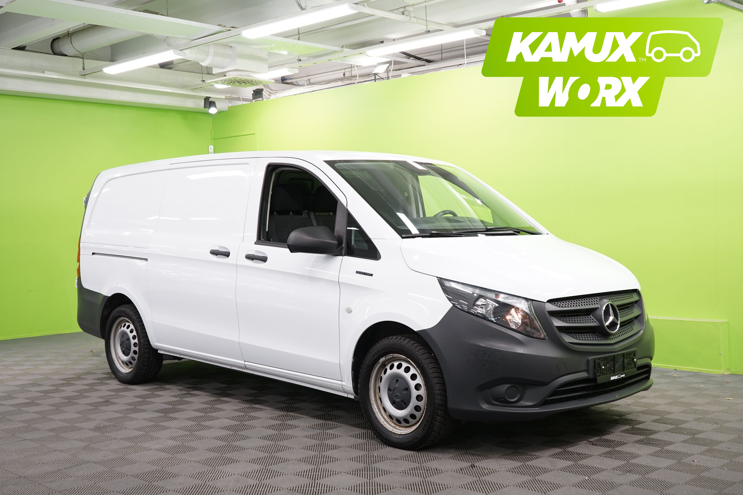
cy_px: 249
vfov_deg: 31.9
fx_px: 867
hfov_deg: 46.4
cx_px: 368
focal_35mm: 42
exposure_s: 1/30
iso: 500
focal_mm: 40
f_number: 5.6
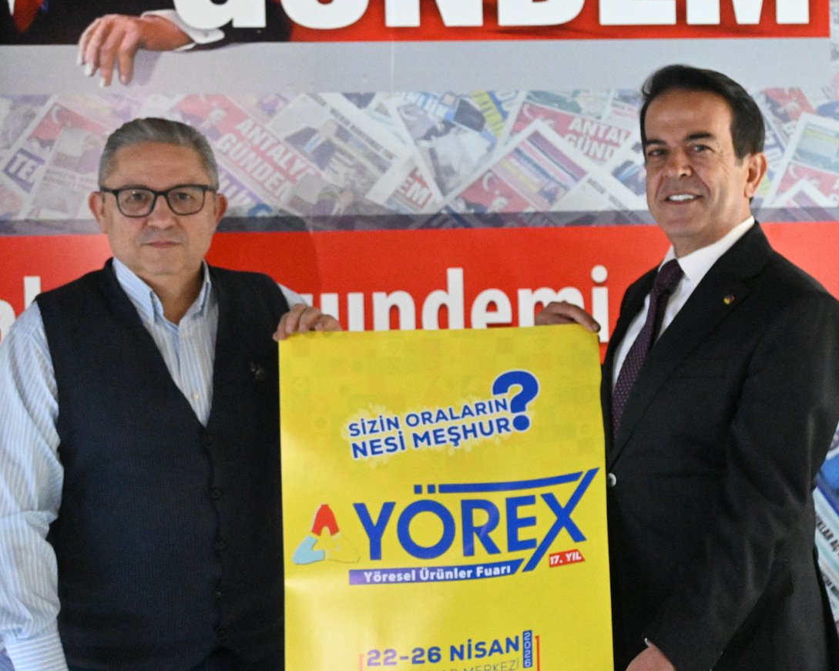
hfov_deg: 34.2
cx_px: 431
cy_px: 337
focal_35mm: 55
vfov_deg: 27.7
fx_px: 1363
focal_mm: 30.5
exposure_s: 1/20
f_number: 4.8
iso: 12800
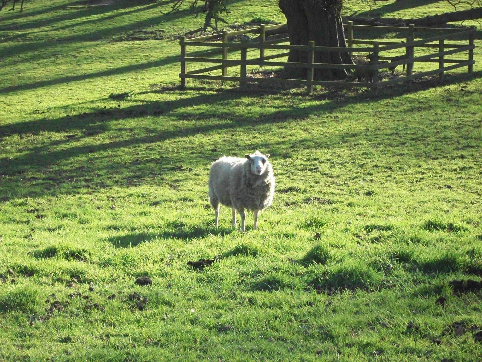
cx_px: 241
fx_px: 1337
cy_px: 181
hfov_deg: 20.4
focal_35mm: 96
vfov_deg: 15.4
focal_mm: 17.1
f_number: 5.2
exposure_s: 1/500
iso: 577
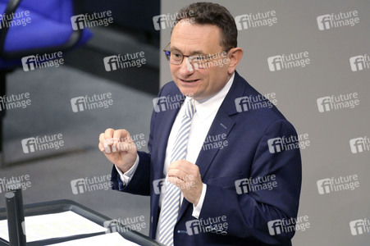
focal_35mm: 500
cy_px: 123
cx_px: 185
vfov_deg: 2.7
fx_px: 5135
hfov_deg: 4.1
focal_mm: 500
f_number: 5.6
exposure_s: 1/250
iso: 10000
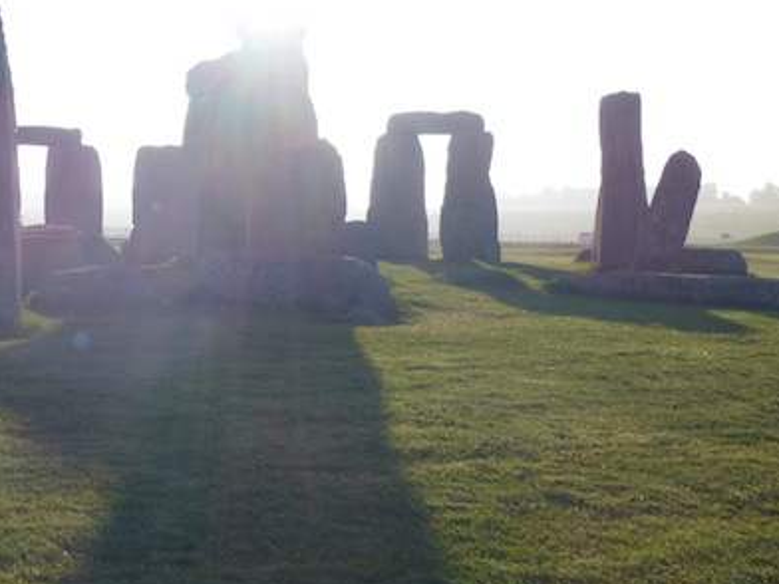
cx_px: 125
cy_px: 254
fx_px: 1148
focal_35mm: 51
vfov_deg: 28.5
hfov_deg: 35.9
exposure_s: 1/200
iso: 100
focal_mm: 4.5
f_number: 9
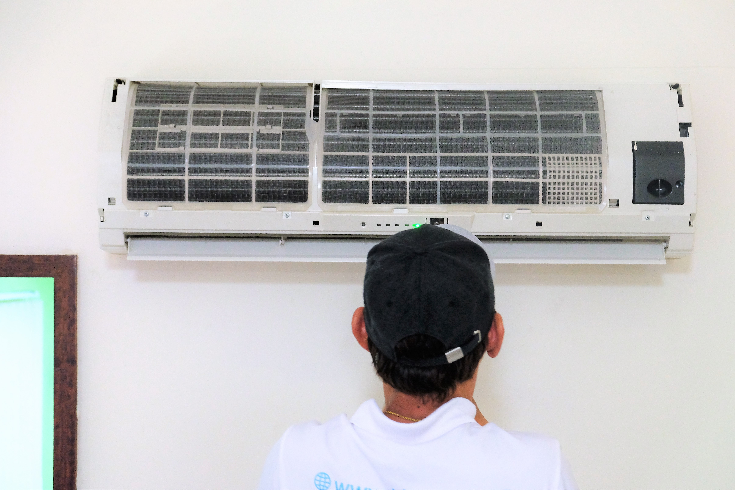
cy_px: 242
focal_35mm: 62
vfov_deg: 21.9
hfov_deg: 32.4
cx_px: 371
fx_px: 1266
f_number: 4
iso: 1600
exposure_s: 1/60
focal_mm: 40.7
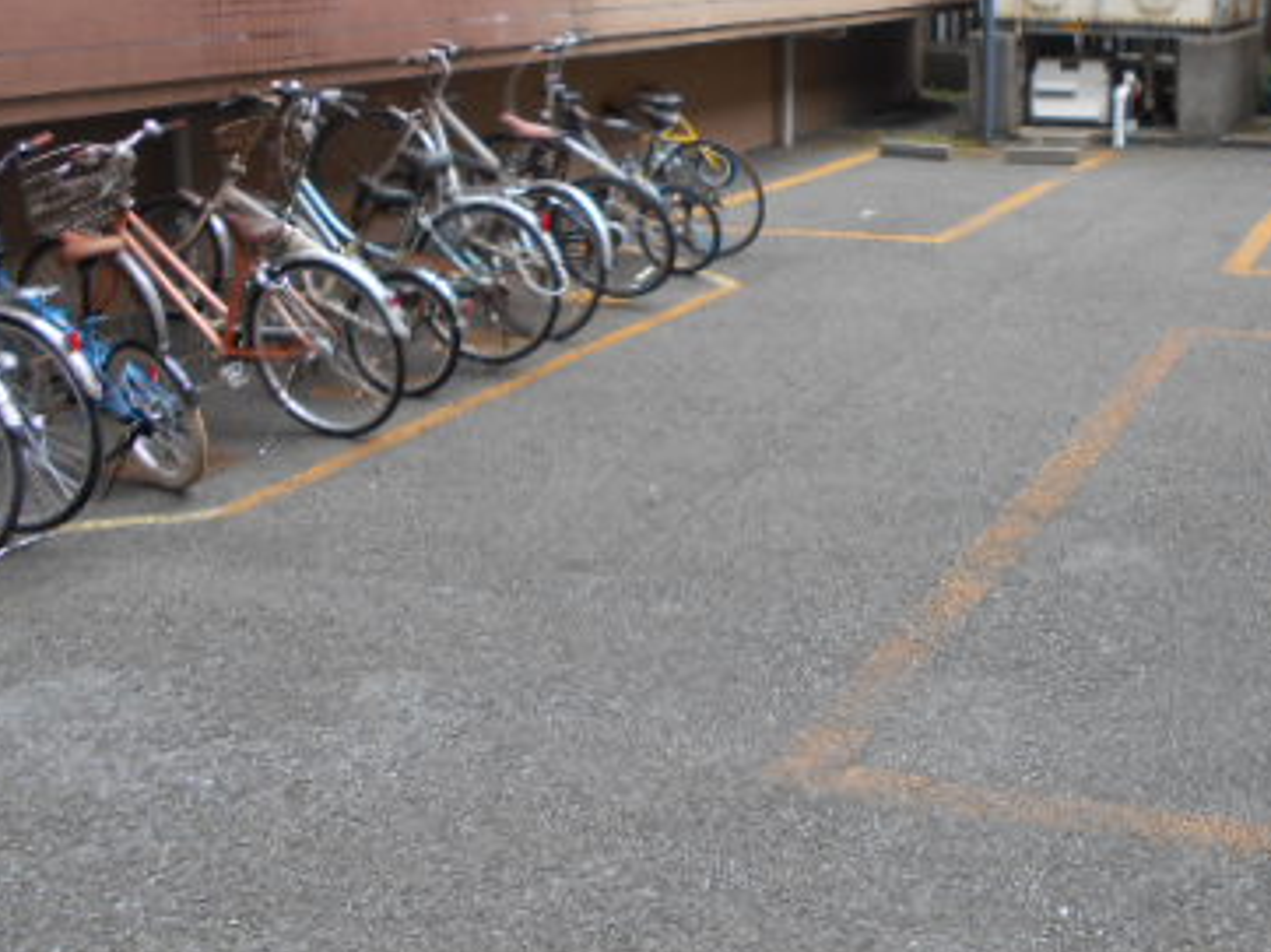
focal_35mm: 46
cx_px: 987
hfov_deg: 39.9
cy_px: 299
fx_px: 1688
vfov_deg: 31.2
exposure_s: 1/80
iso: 80
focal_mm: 4.6
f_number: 3.2
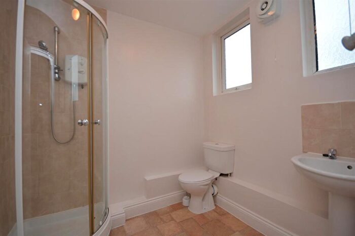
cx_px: 178
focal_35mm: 15
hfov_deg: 100.4
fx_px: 148
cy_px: 118
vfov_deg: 77.3
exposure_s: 1/80
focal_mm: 10
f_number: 4.5
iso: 400
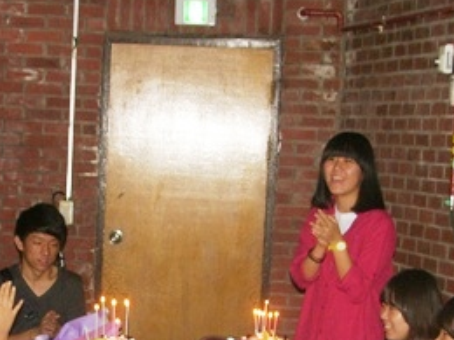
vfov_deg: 11.9
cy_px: 324
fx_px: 1613
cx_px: 196
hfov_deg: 16.0
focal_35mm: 123
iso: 100
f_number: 2.5
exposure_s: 1/50
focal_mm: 12.9
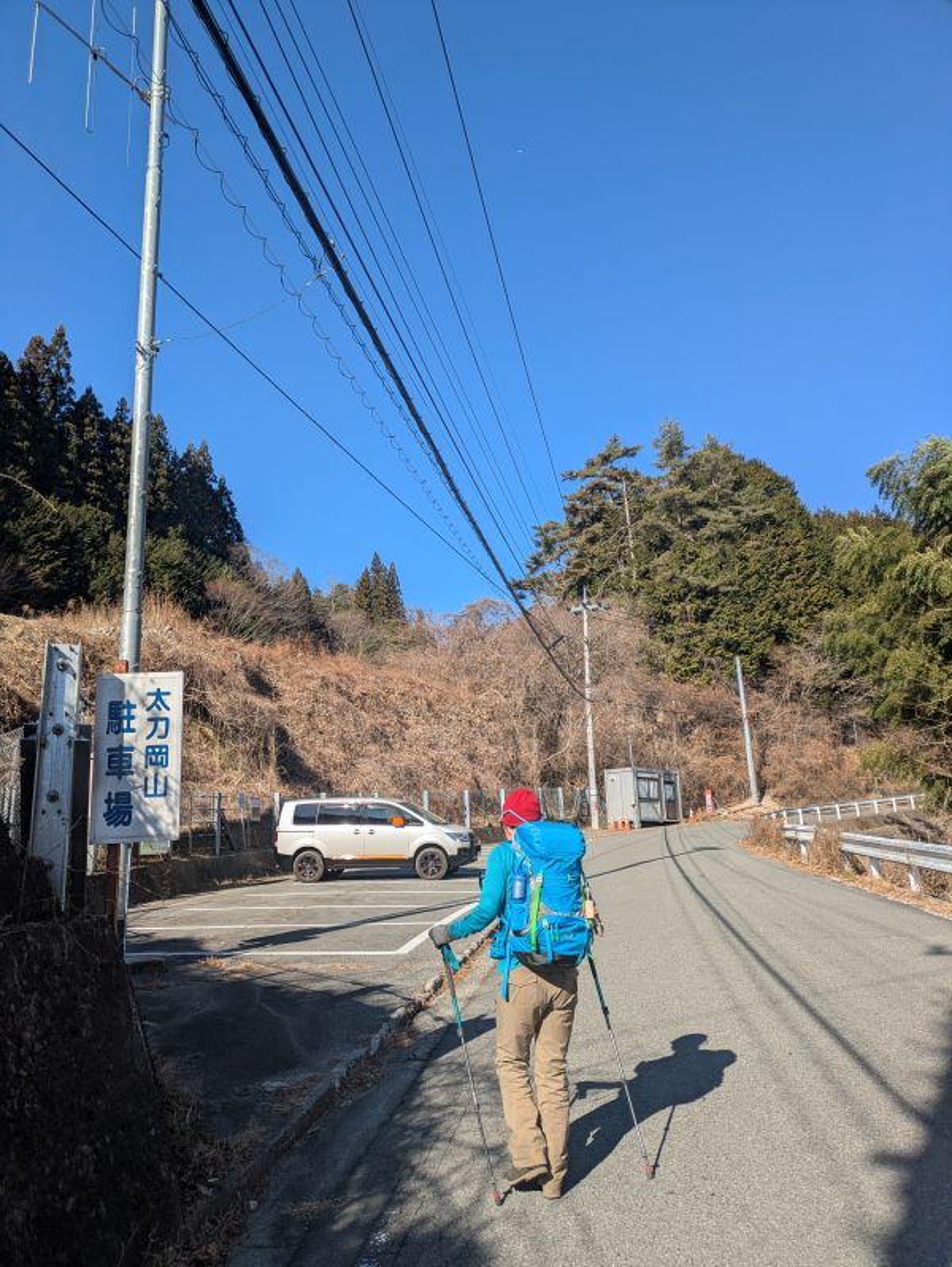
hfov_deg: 54.9
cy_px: 634
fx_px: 916
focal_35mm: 25
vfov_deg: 69.4
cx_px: 476
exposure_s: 1/2538
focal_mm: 5.43
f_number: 1.89
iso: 48
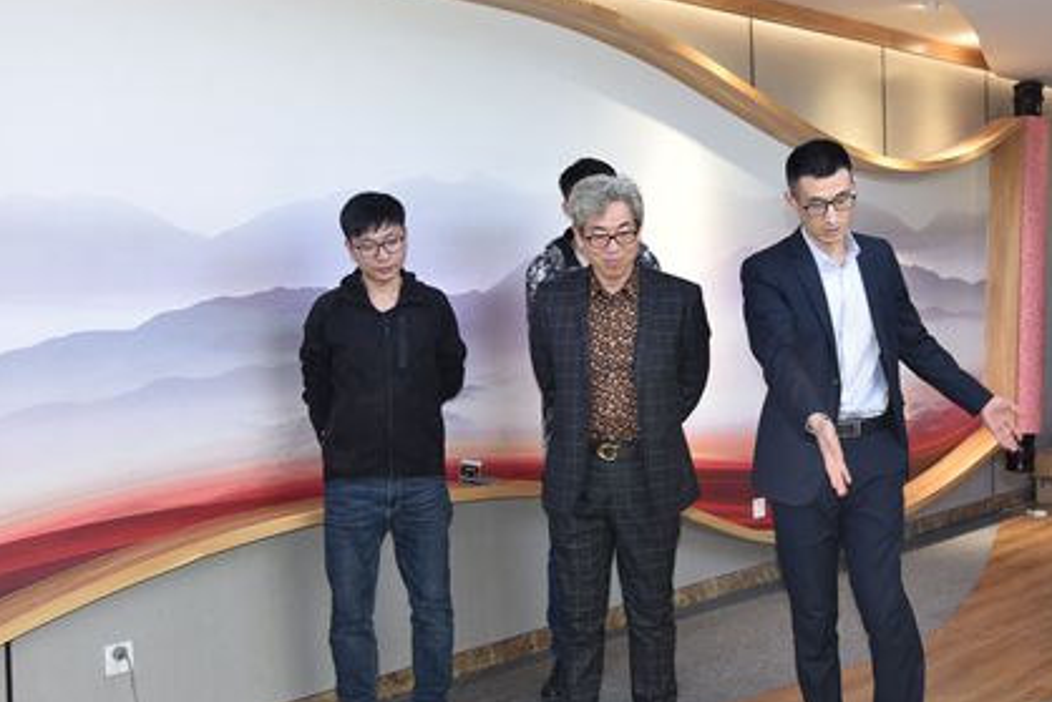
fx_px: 1462
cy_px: 366
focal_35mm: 50
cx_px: 644
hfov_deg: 39.4
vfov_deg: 27.0
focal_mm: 38
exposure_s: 1/100
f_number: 5
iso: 800
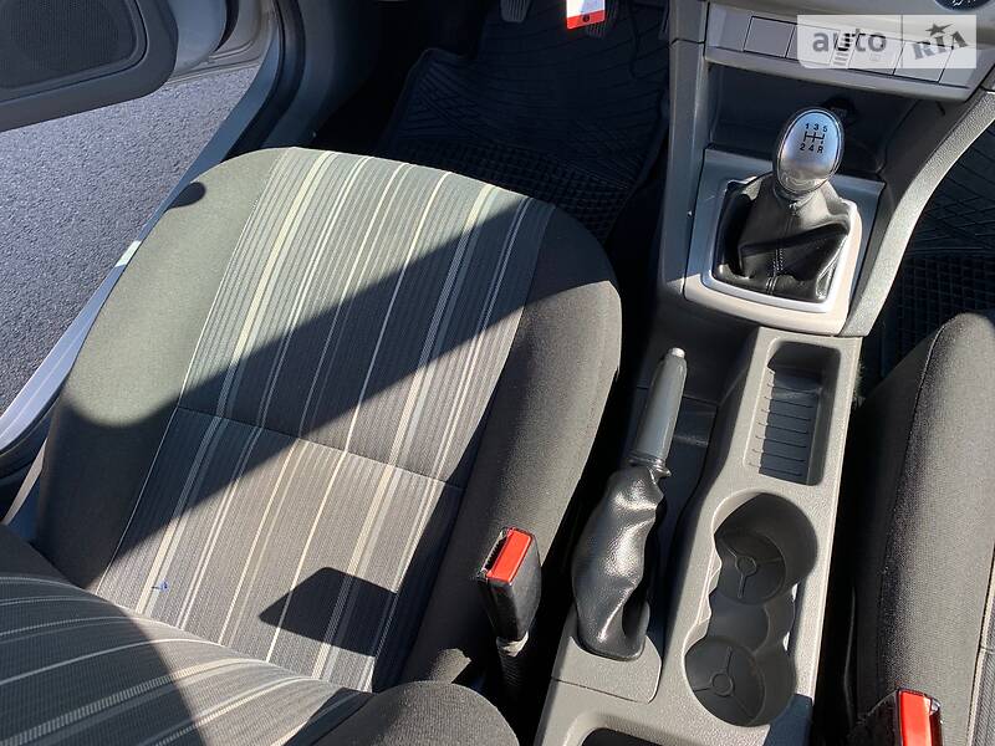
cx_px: 498
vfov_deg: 53.1
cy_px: 373
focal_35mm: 26
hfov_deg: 67.3
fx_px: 747
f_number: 1.8
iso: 25
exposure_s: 1/265
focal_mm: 4.2
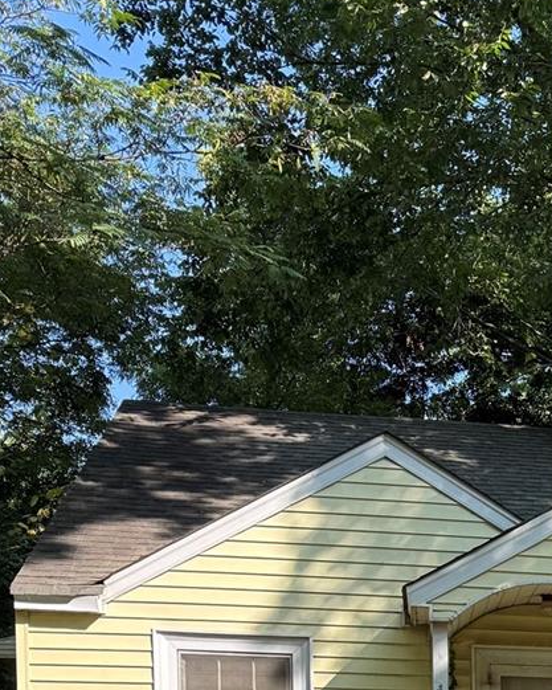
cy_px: 891
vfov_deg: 24.2
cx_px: 733
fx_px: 1409
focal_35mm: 69
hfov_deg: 20.2
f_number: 1.78
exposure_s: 1/782
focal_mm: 6.76
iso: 80
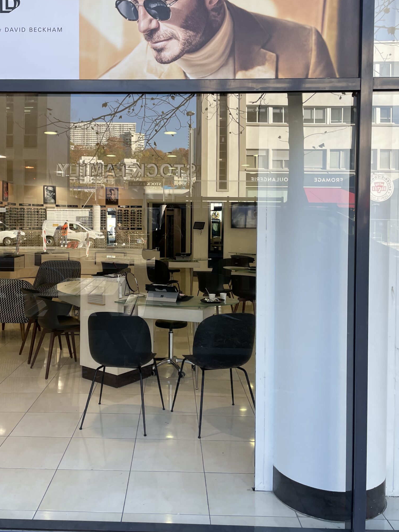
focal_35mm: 33
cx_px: 155
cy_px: 237
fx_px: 507
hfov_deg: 42.7
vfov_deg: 55.2
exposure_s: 1/359
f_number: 1.6
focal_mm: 4.2
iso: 32
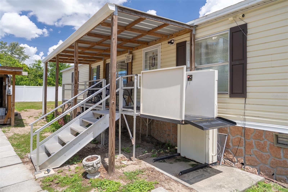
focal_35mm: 23
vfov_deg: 55.1
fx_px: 184
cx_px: 144
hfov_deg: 76.1
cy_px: 96
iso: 320
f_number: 8
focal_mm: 23
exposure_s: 1/400
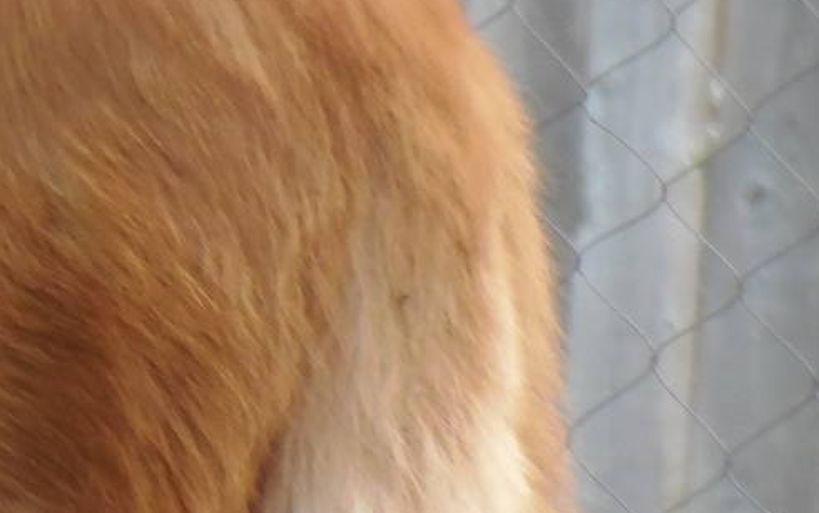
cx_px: -483
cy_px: -132
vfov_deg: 0.4
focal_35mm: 2988
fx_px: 66739
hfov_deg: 0.7
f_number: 5.7
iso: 200
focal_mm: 154.8
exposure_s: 1/160
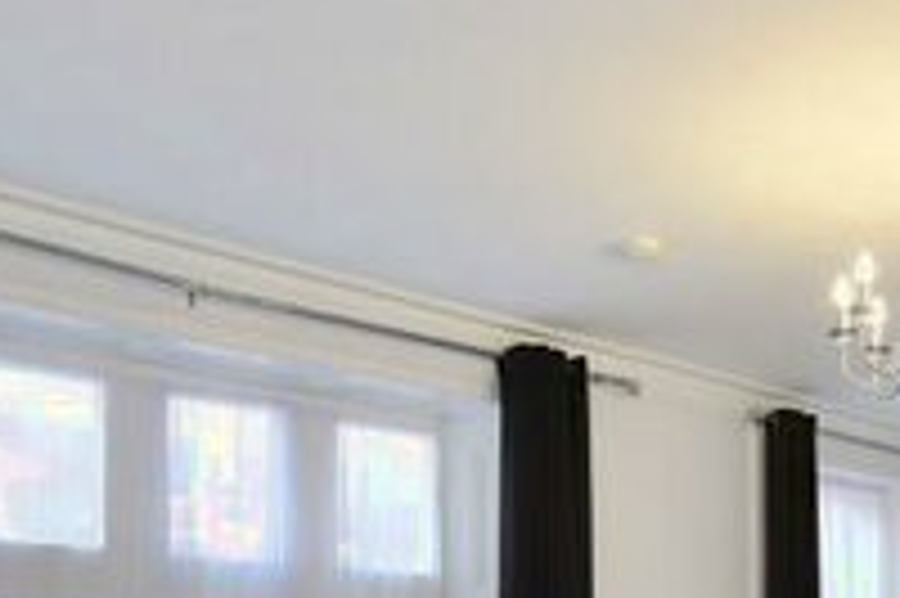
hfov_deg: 39.2
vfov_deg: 24.2
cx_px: 684
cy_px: 767
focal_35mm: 49
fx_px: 1224
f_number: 8
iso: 200
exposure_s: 1/25
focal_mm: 14
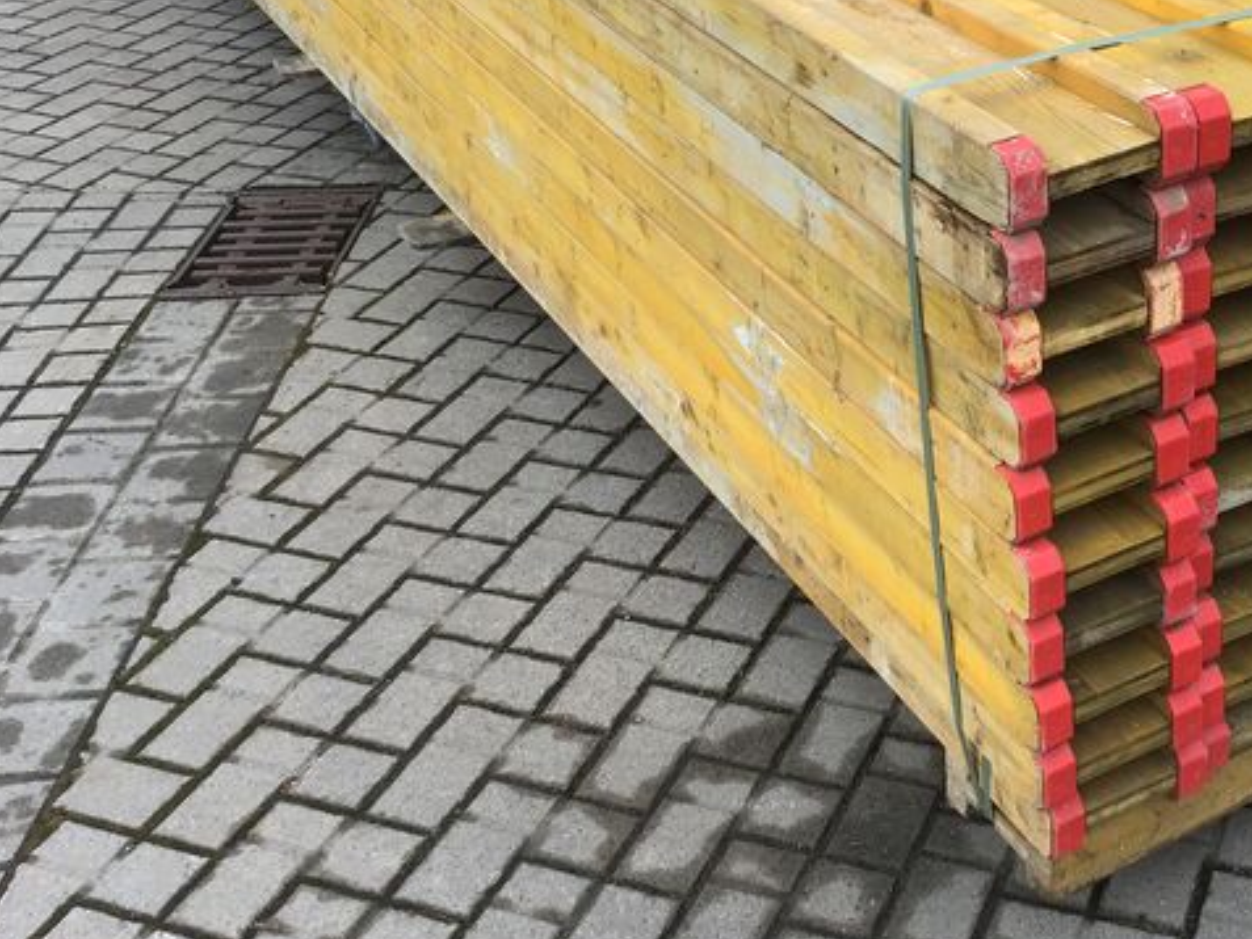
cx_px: 950
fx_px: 1881
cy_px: 294
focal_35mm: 52
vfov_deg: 27.8
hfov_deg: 35.9
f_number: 2.4
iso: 25
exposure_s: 1/100
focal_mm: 3.3
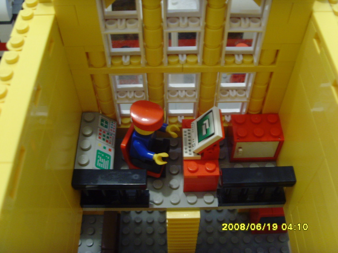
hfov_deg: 47.9
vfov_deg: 36.8
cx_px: 169
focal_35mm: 39
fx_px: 381
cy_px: 126
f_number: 3.5
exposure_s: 1/6
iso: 200
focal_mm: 6.6
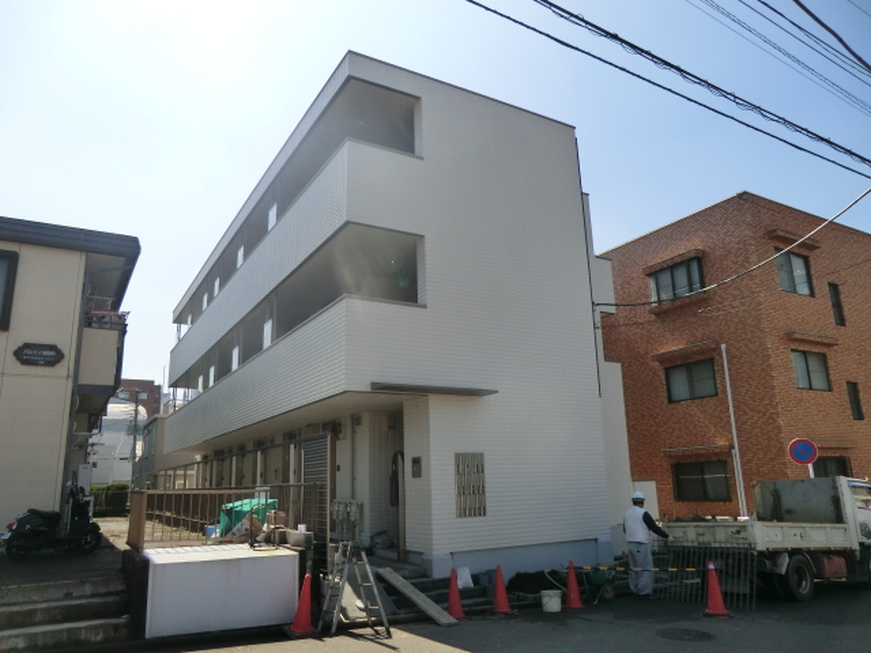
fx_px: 604
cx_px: 436
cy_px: 326
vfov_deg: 56.8
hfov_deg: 71.6
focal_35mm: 24
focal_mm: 4.3
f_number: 7.5
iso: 80
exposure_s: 1/250
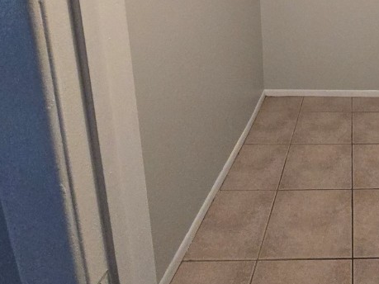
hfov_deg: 51.7
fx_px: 317
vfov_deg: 41.8
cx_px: 363
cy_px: -1
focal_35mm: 29
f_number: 2.2
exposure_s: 1/60
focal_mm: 2.2
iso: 400
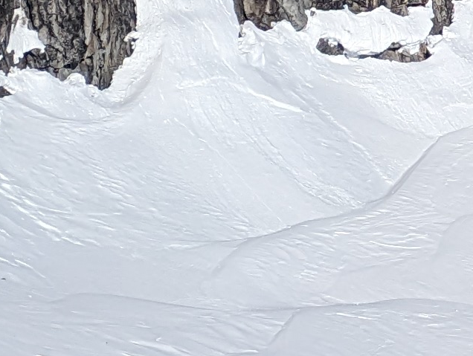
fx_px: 2107
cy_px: -559
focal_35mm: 154
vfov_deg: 8.6
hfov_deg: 10.2
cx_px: 1318
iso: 66
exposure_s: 1/6289
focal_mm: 6.81
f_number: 1.85
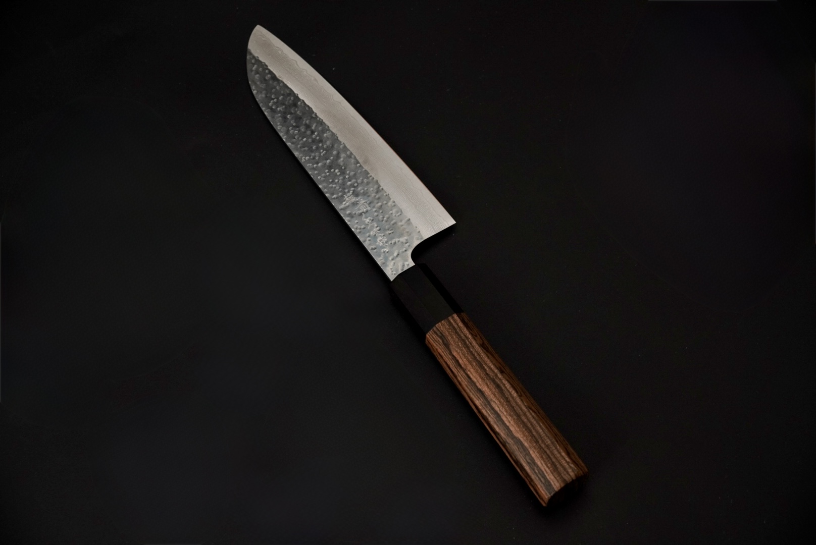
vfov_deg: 18.2
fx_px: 1701
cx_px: 408
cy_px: 272
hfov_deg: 27.0
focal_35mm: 75
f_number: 5.6
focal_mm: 50
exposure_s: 1/160
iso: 640
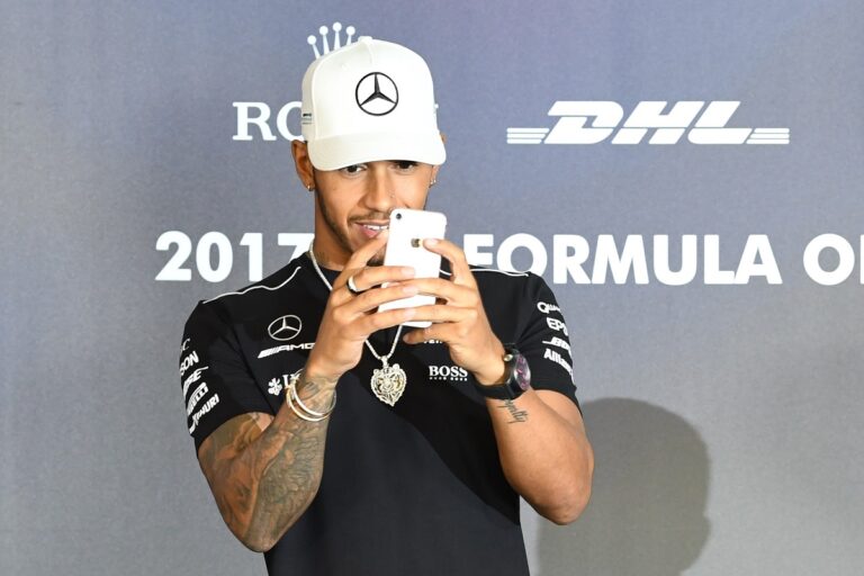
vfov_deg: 6.8
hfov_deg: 10.2
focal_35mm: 202
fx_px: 4860
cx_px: 432
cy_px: 288
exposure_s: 1/60
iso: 1000
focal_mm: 135
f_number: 4.5
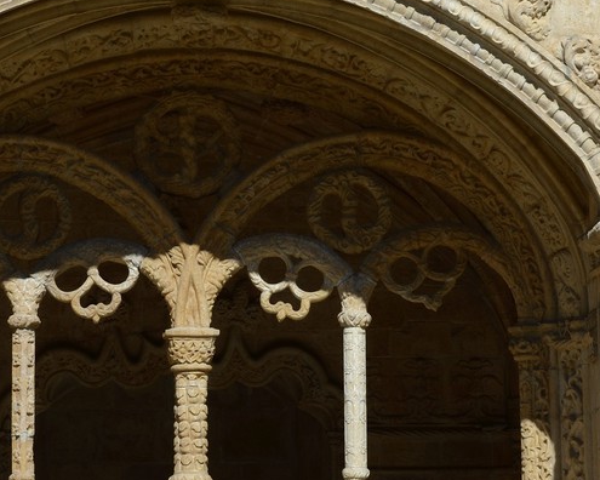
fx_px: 3765
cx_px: 178
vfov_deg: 7.1
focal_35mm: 212
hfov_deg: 9.1
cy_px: -406
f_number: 11
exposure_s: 1/320
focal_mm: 70
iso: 200
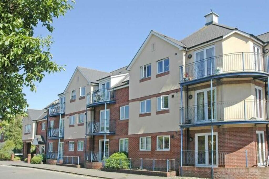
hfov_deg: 53.2
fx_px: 269
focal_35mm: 36
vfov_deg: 36.8
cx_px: 134
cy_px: 90
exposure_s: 1/125
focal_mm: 24
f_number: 11
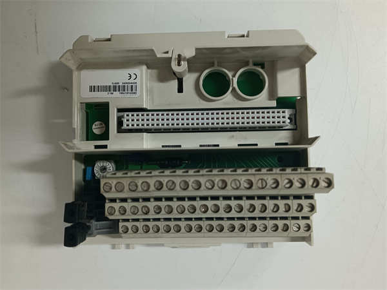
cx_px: 194
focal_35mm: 27
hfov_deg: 65.3
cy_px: 145
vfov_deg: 51.4
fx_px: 302
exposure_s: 1/100
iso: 1628
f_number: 1.9
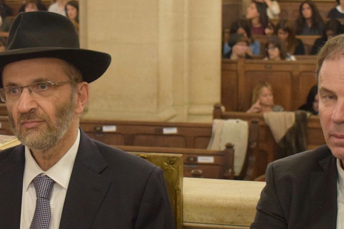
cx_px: 102
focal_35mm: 104
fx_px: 994
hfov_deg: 19.5
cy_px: 118
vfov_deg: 13.2
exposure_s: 1/30
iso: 2000
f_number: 4.5
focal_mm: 32
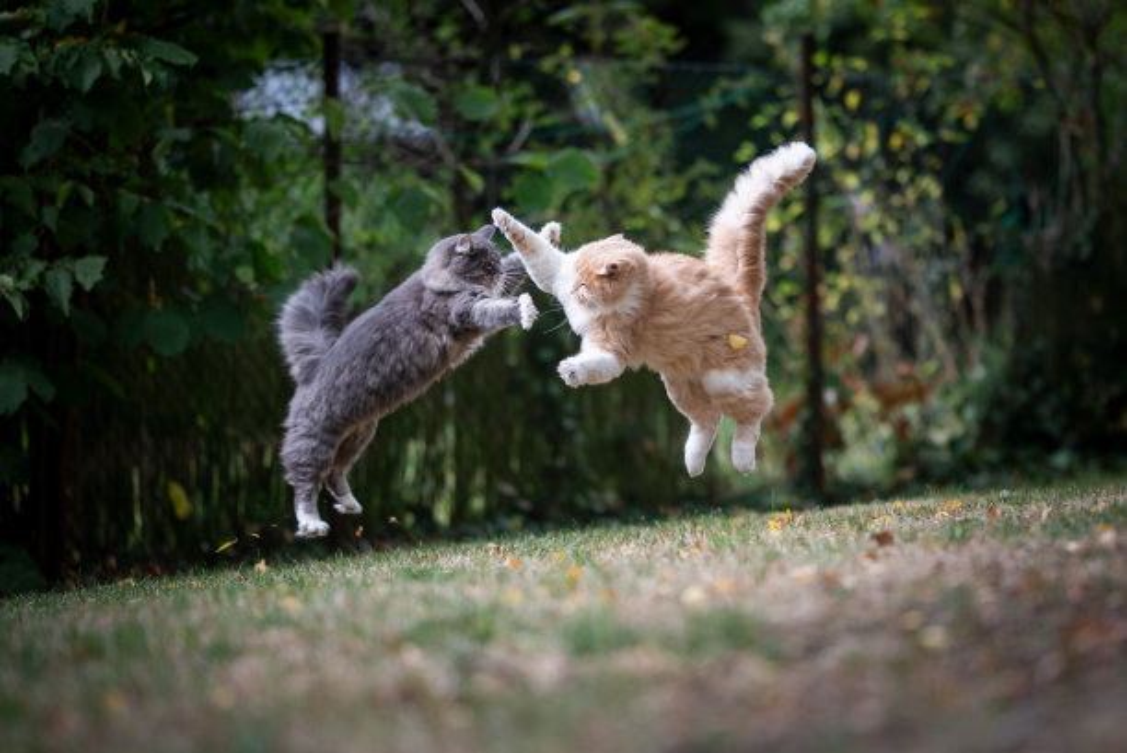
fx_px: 4229
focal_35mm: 135
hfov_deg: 15.2
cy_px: 376
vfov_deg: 10.2
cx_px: 564
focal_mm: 135
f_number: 1.8
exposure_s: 1/1600
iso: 200
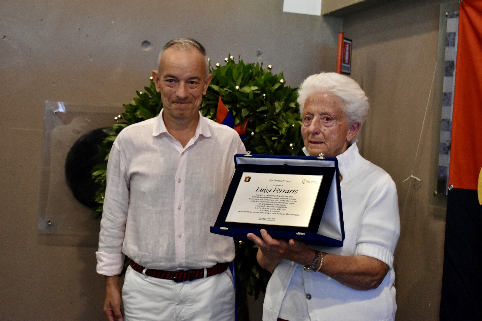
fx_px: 843
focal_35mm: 63
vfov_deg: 21.6
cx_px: 241
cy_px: 160
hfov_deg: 31.9
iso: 3200
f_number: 5.6
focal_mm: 42
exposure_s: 1/50
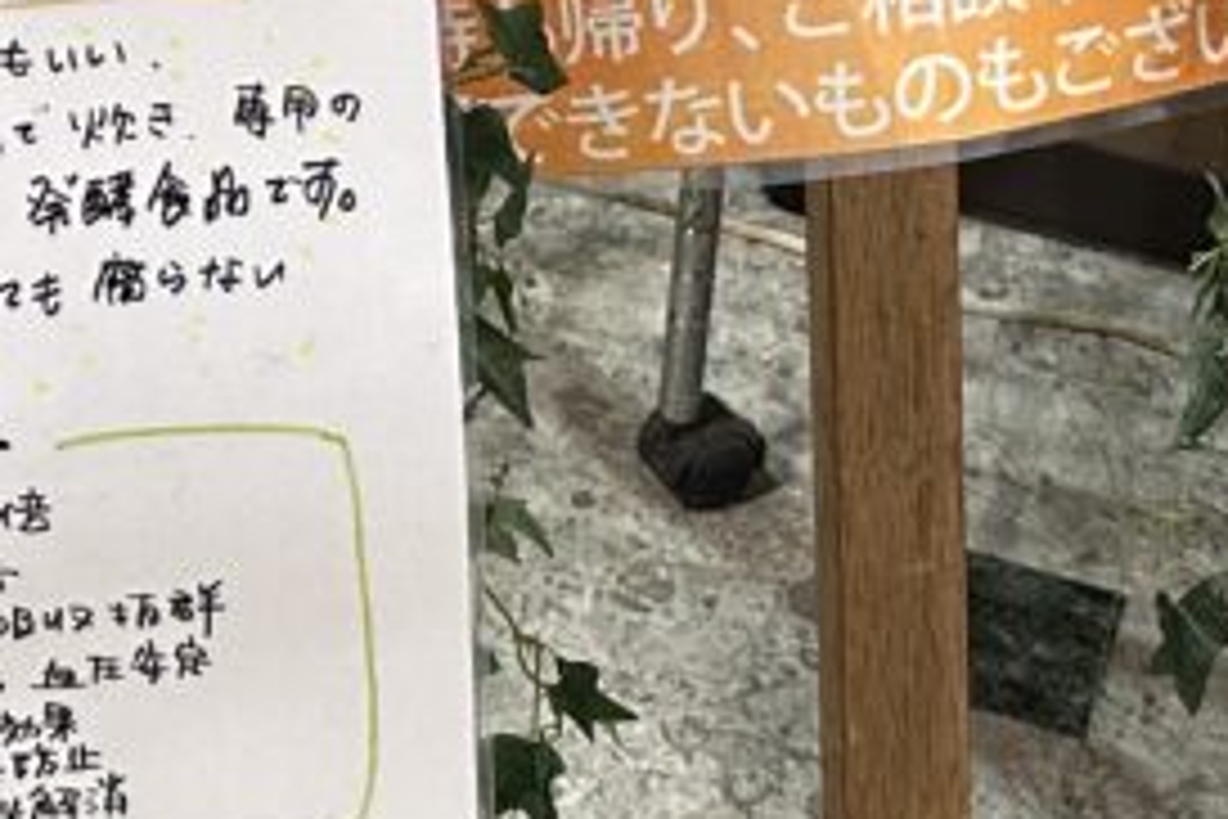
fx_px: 3991
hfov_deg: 16.8
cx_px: -189
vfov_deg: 11.0
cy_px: -594
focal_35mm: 117
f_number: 1.78
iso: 250
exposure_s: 1/60
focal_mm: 6.86
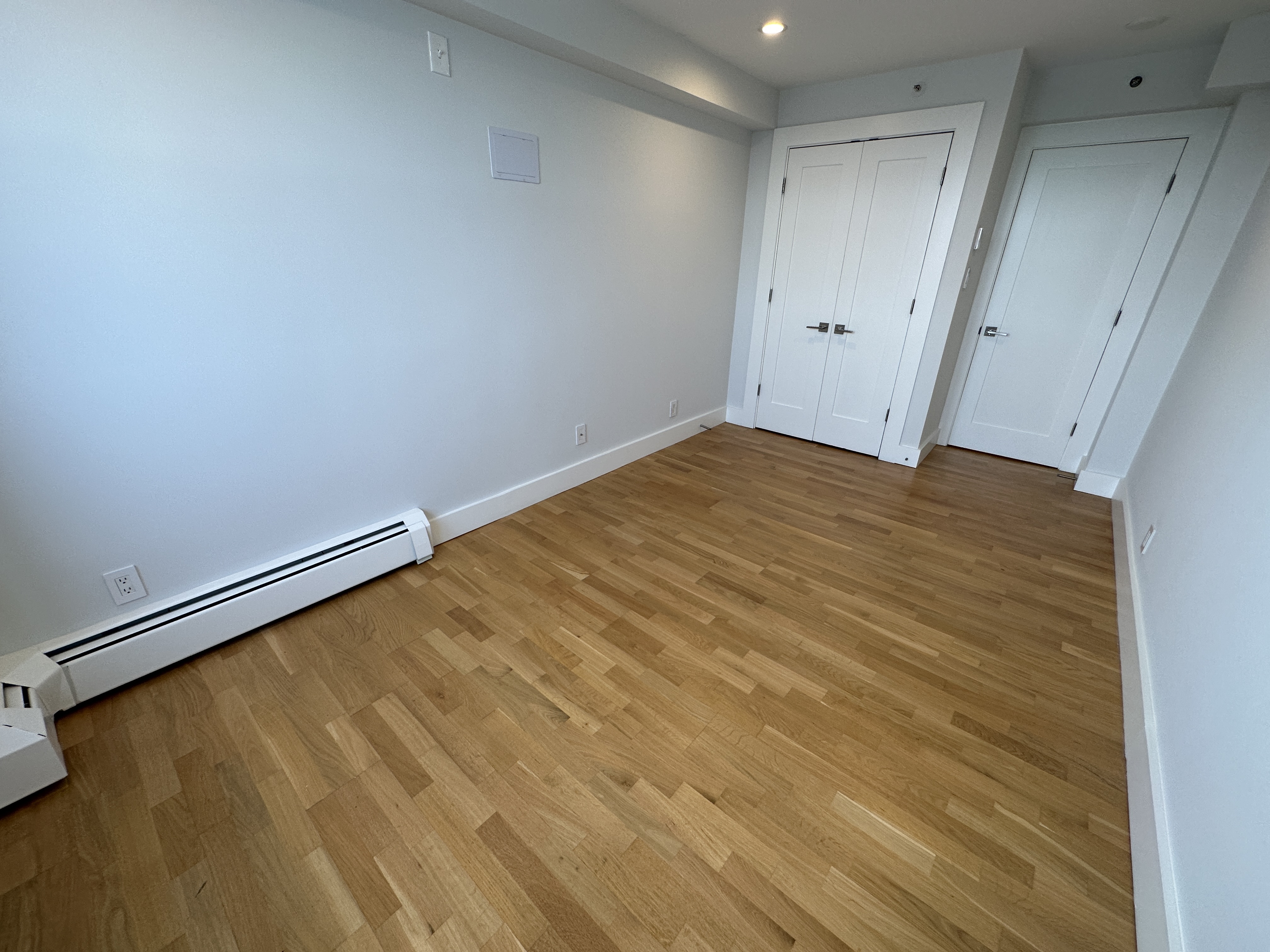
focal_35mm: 14
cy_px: 476
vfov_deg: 85.7
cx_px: 635
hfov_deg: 102.1
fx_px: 514
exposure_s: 1/120
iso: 100
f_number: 2.2
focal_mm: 2.22
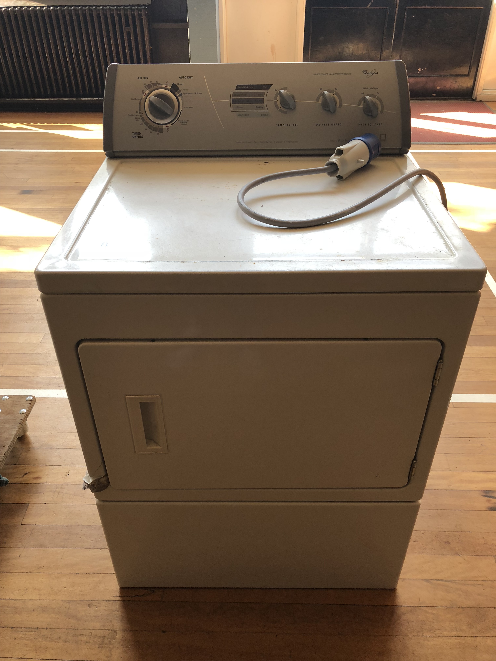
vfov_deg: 63.4
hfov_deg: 49.7
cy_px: 330
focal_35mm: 28
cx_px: 248
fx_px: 535
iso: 32
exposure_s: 1/50
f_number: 1.8
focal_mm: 4
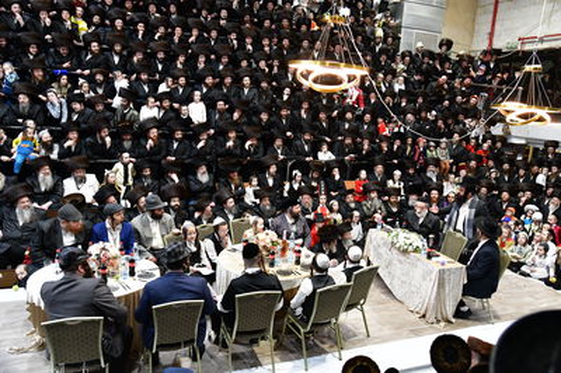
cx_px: 280
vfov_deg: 46.3
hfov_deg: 65.5
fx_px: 436
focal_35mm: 28
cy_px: 186
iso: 2500
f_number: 5.6
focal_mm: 28
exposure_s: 1/100
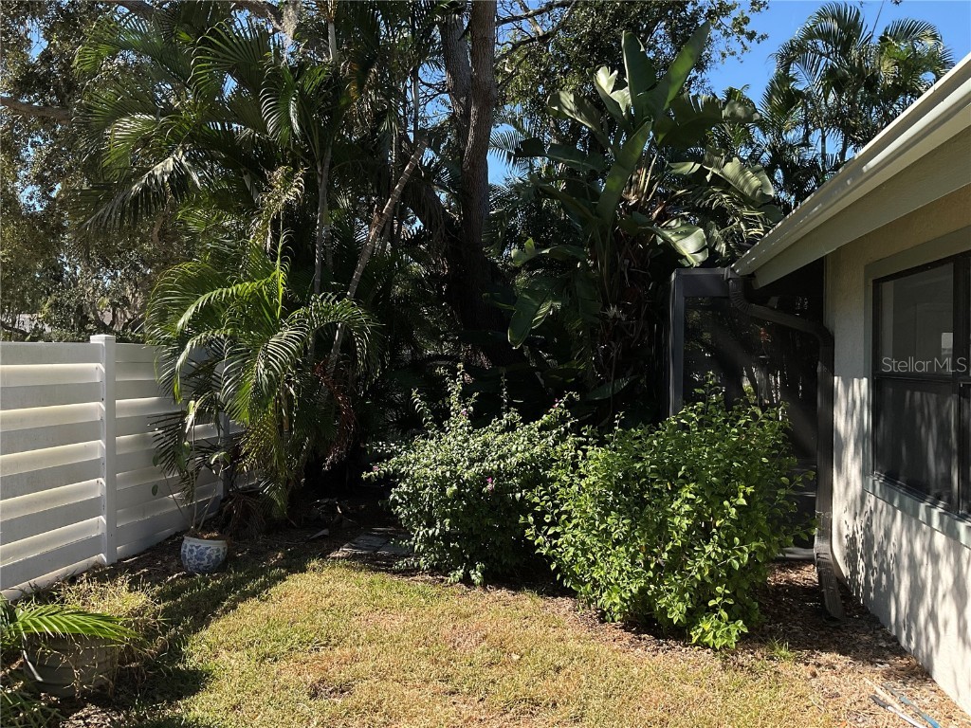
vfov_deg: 48.2
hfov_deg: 61.7
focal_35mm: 29
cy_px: 364
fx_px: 813
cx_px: 486
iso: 25
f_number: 1.8
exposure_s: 1/2667
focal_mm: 3
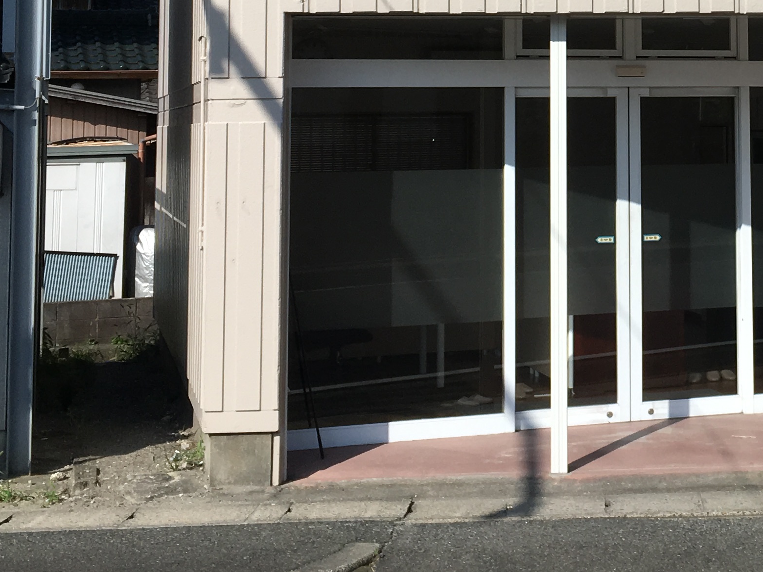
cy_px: -22
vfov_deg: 19.0
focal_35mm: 75
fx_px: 1653
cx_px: 735
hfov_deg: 24.9
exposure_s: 1/2198
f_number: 2.2
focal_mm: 4.15
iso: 25
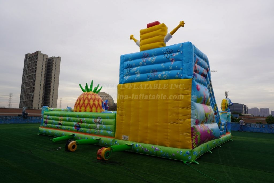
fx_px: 183
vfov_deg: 53.1
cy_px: 92
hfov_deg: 73.7
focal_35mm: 24
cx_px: 137
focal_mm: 16
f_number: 9
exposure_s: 1/125
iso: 100
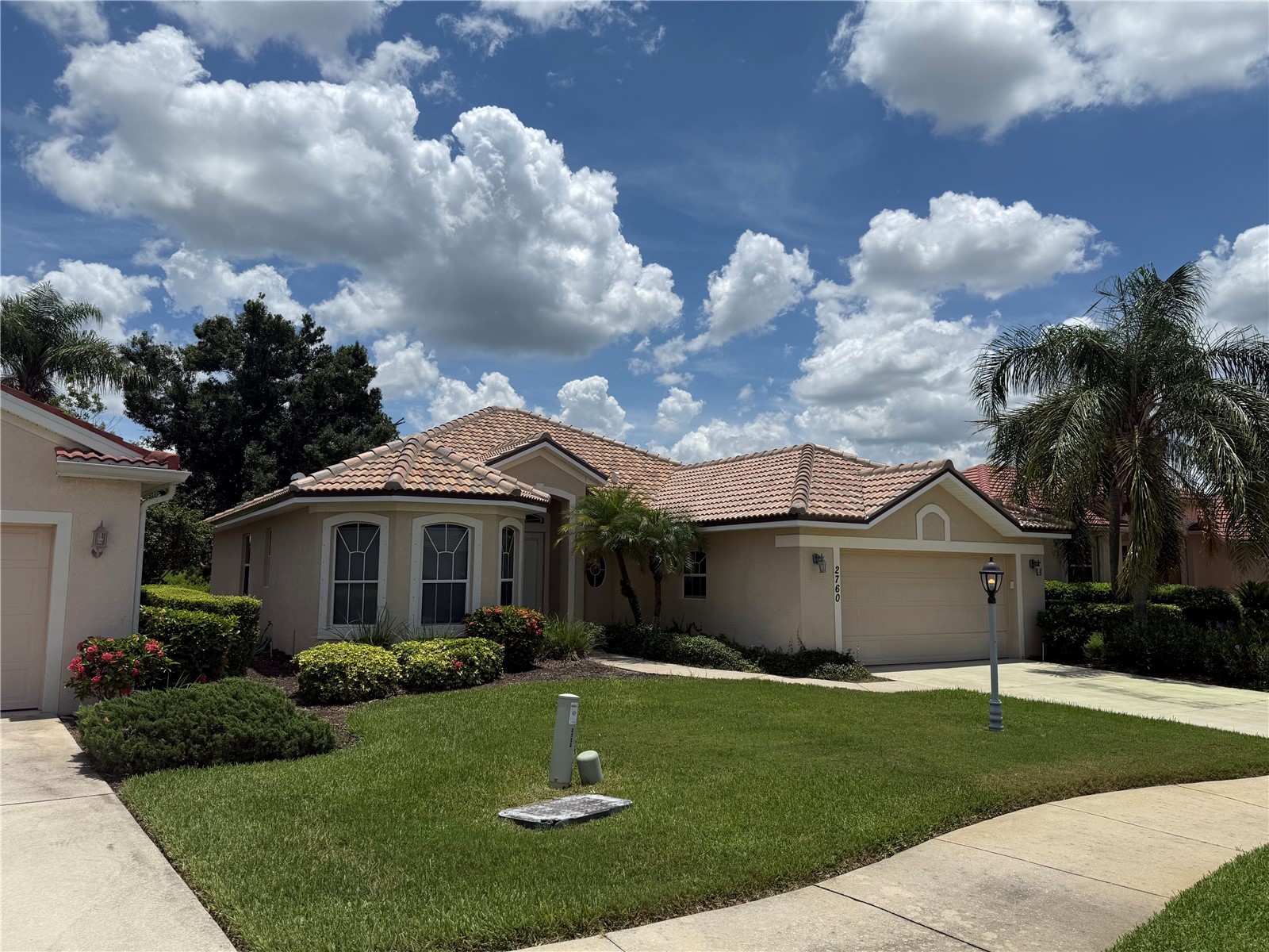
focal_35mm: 24
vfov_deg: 56.8
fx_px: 880
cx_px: 634
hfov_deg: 71.6
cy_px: 476
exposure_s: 1/10309
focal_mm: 6.76
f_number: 1.78
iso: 80
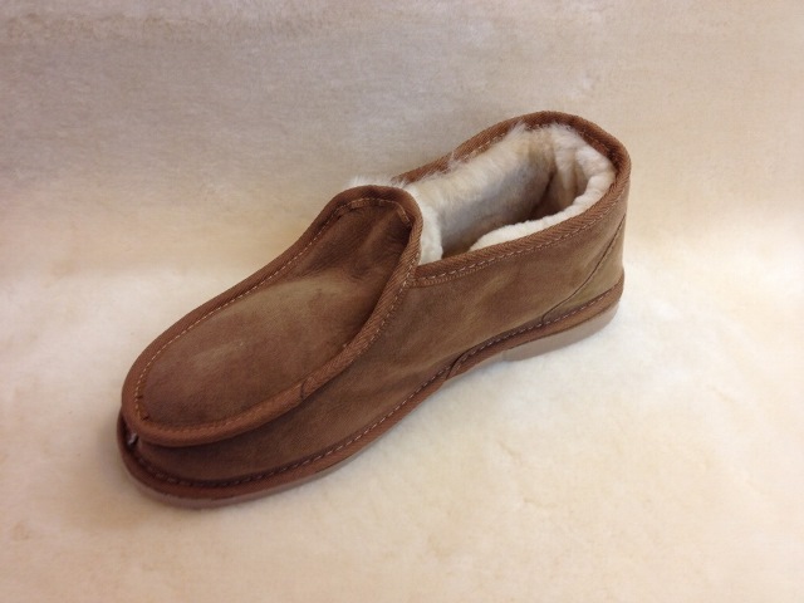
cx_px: 402
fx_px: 813
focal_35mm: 35
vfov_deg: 40.7
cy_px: 302
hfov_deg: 52.6
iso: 80
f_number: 2.4
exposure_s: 1/20
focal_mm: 4.28
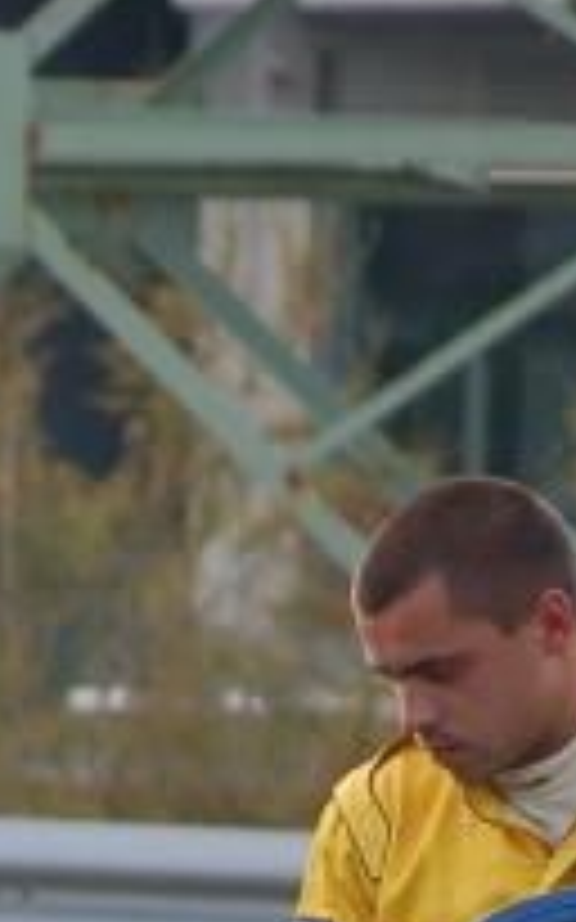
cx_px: -230
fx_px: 19605
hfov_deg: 1.7
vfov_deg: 2.7
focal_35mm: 780
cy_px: 1437
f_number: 4.8
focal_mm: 102
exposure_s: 1/640
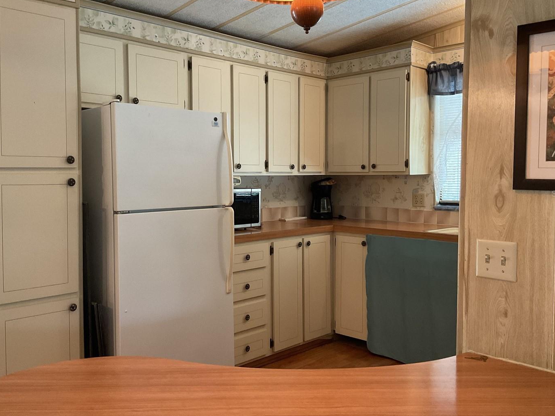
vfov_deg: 41.8
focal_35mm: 34
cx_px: 265
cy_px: 193
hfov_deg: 53.9
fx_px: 545
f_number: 1.8
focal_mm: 3
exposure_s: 1/60
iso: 125
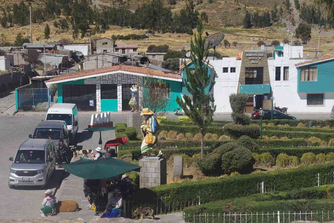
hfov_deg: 31.2
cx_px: 167
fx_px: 598
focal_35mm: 64
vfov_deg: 21.1
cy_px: 112
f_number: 11
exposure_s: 1/125
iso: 200
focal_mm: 43
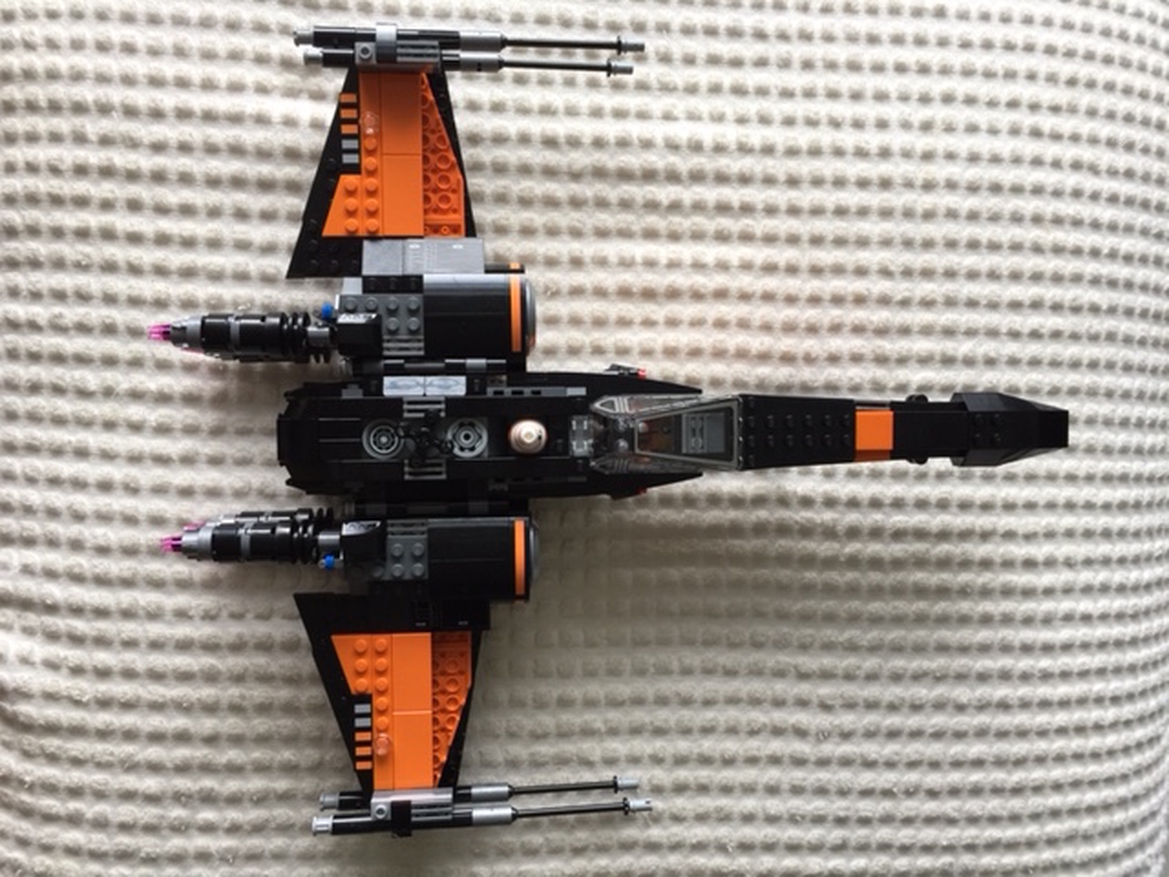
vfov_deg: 48.2
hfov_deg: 61.7
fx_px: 979
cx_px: 584
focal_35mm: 29
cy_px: 438
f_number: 2.2
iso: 32
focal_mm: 4.15
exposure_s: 1/33
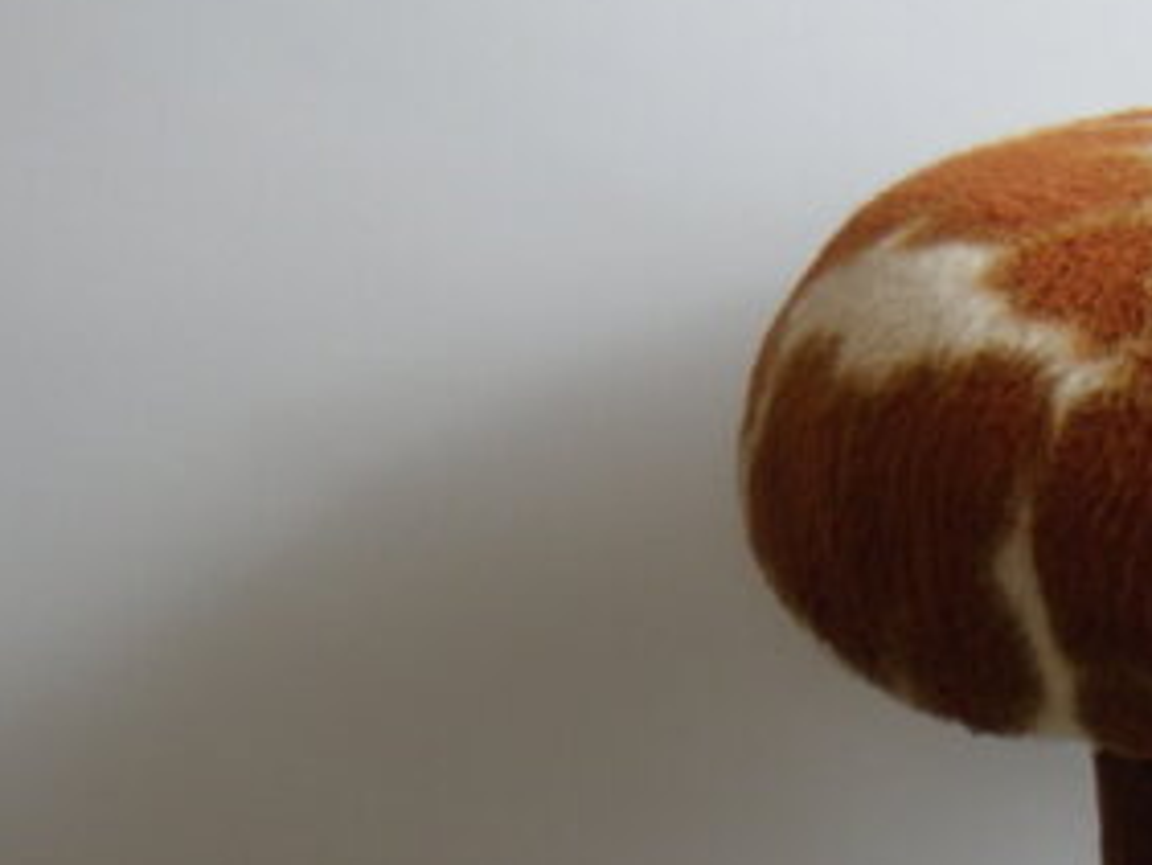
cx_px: 1496
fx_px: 8556
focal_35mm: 257
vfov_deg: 5.8
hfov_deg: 7.6
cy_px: 726
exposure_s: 1/30
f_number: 5
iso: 125
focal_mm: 16.7
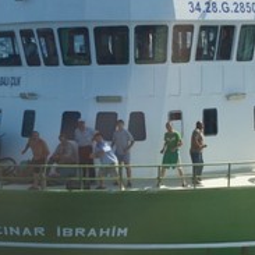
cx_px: 105
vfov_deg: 14.0
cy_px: 139
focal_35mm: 125
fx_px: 1042
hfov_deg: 13.9
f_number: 8
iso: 200
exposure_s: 1/500
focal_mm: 28
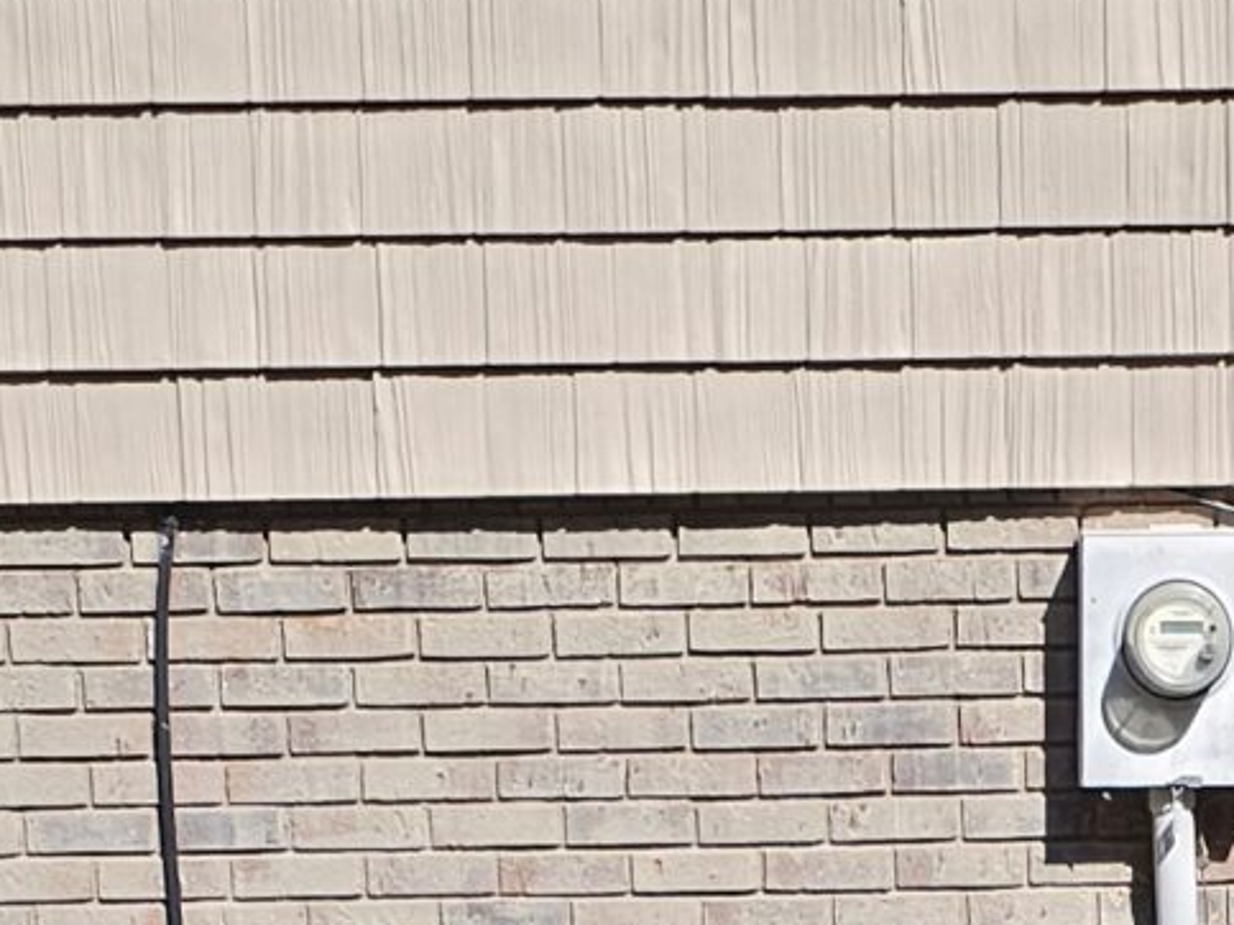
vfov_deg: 10.7
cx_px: 1047
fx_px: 4348
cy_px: 2067
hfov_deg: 16.0
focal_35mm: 122
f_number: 1.7
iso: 12
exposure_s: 1/556
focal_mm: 6.3
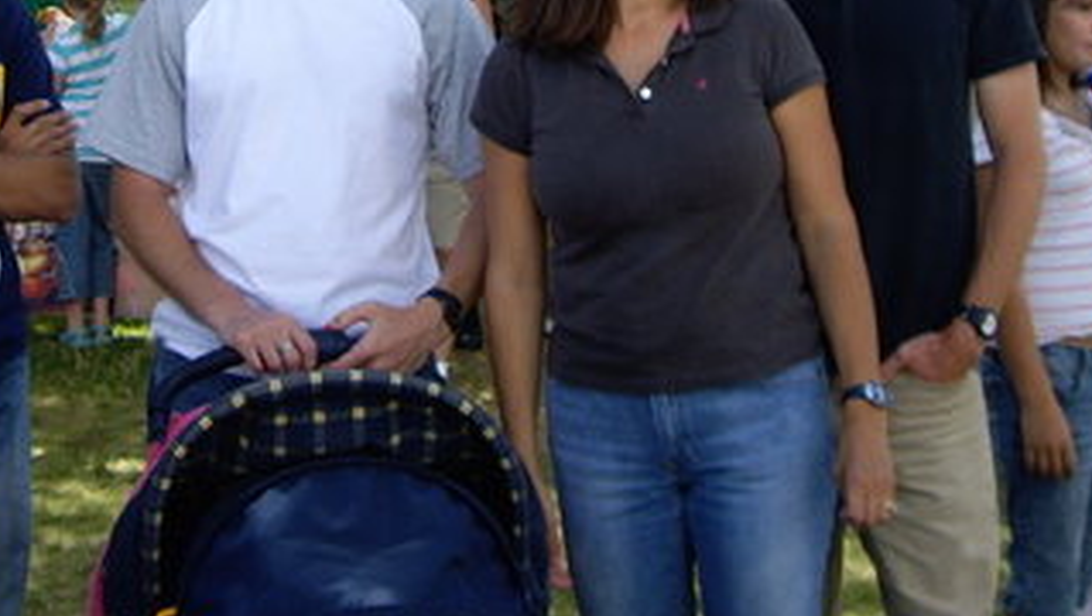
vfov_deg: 14.2
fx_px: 2405
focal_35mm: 83
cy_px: -86
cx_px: 267
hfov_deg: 25.3
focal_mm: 6.2
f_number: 4.3
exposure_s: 1/160
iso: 50
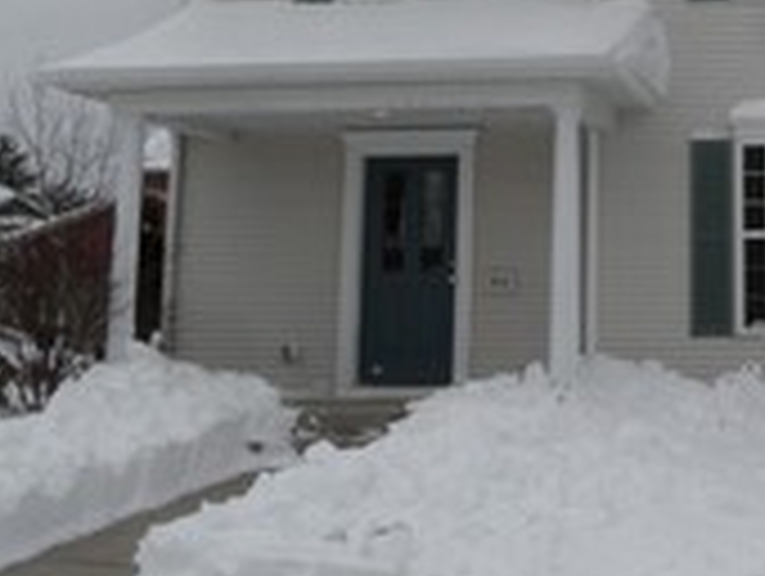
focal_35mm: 65
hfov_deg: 28.6
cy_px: 45
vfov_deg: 22.1
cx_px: 693
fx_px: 1439
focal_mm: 5.3
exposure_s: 1/350
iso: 80
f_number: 5
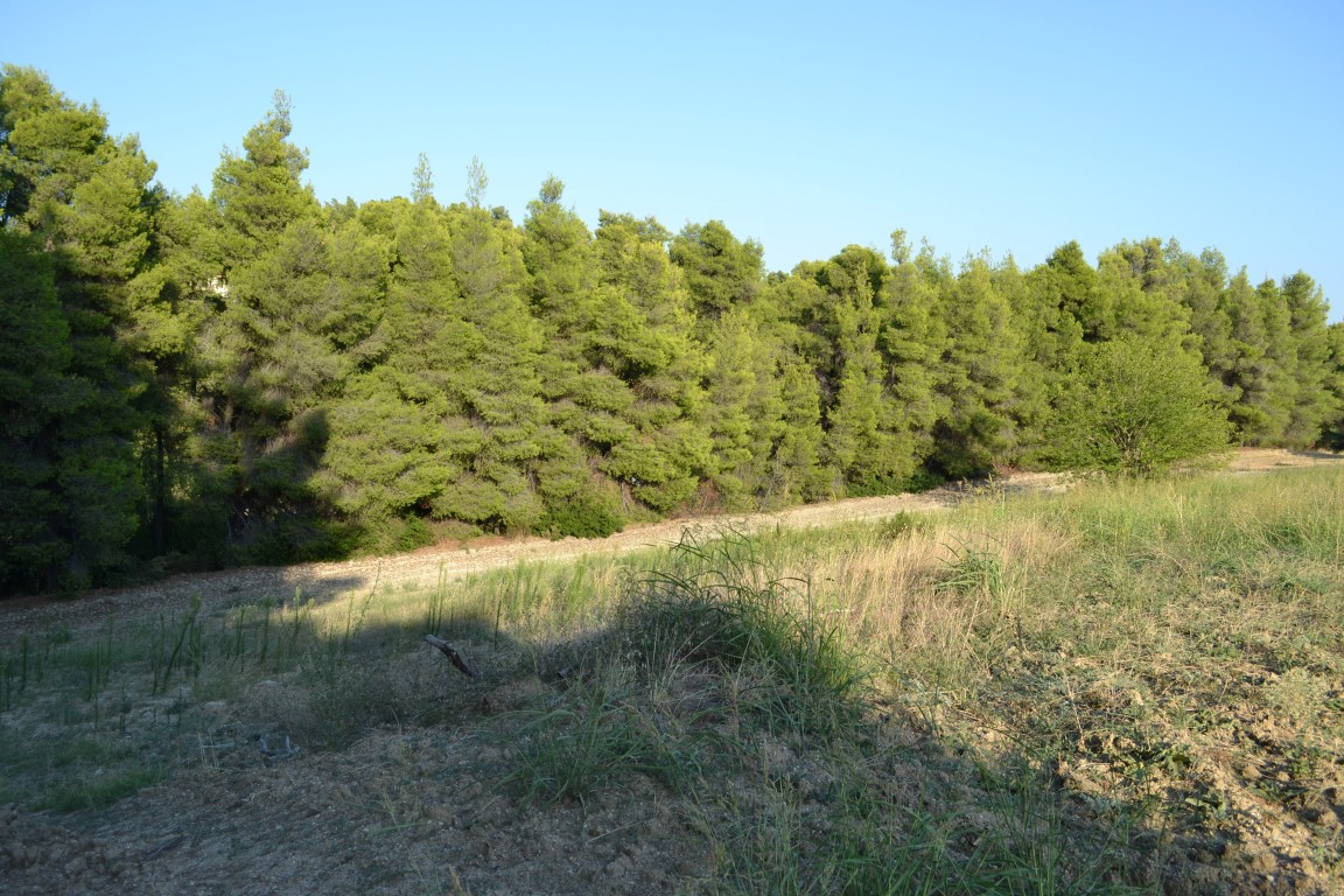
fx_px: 1008
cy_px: 448
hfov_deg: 67.4
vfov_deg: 47.9
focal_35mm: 27
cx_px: 672
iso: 100
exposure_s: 1/200
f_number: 7.1
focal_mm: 18
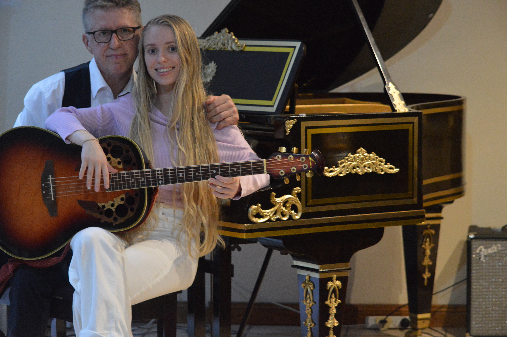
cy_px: 168
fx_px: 1646
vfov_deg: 11.7
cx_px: 254
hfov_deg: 17.5
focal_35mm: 117
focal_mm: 78
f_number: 4.5
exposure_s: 1/50
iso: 3200
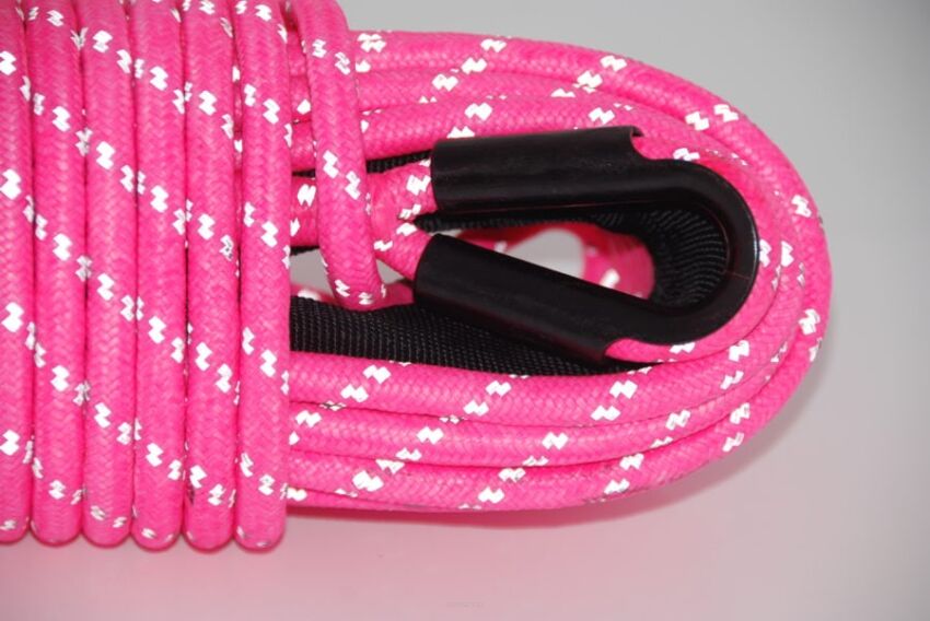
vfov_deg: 4.6
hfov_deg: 6.9
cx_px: 465
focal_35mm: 300
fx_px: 7755
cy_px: 310
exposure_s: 1/60
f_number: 5.6
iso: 100
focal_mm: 200
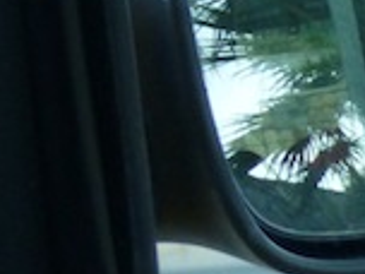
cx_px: -576
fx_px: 6400
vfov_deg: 2.4
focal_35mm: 607
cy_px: -43
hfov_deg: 3.2
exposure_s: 1/80
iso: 400
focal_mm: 20.6
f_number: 5.6
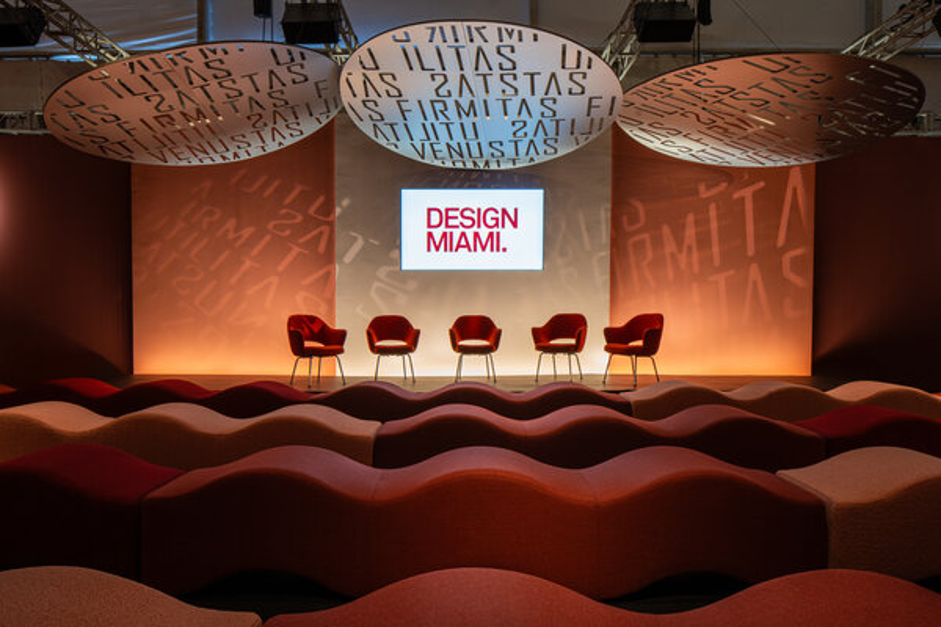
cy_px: 314
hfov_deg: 73.7
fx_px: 627
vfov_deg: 53.1
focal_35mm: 24
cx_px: 470
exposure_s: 1/3
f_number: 13
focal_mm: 24
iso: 500
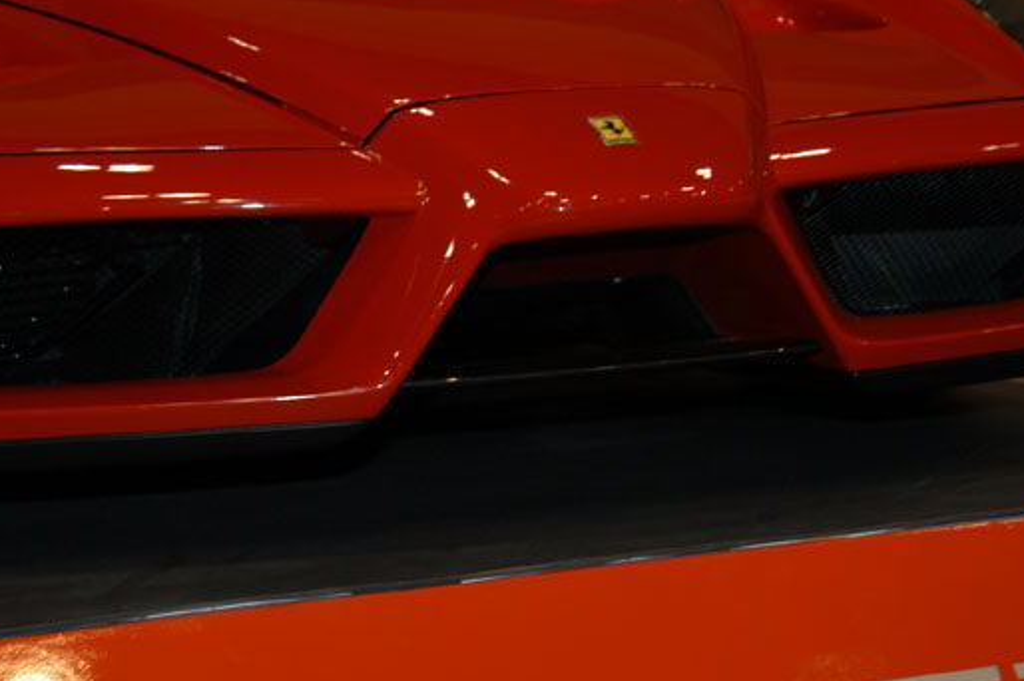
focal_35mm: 83
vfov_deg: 16.4
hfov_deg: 24.5
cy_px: 271
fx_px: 2359
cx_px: 515
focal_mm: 42
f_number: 5
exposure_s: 1/60
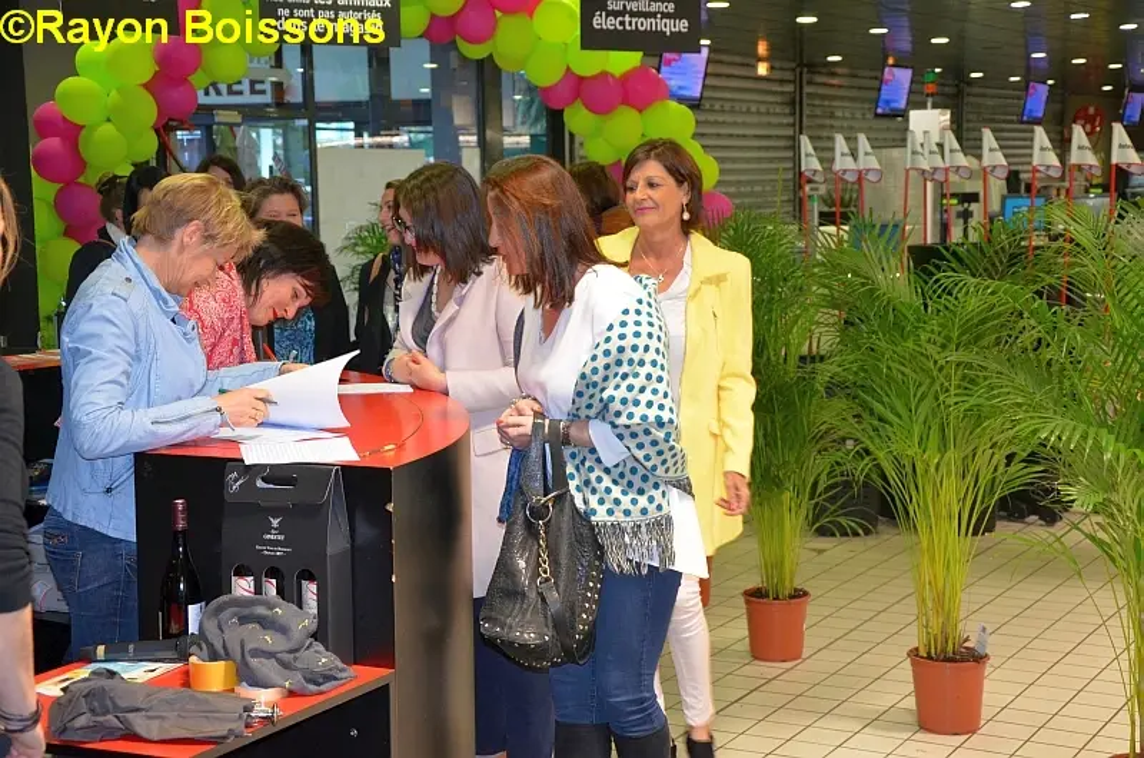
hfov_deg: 33.5
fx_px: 1903
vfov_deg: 22.5
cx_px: 572
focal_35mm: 60
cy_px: 379
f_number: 4.5
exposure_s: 1/60
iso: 1400
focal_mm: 40
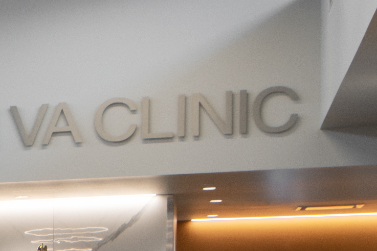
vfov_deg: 8.7
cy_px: 386
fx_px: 1602
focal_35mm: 153
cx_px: -770
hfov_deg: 9.9
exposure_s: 1/3
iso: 100
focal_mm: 24
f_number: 11
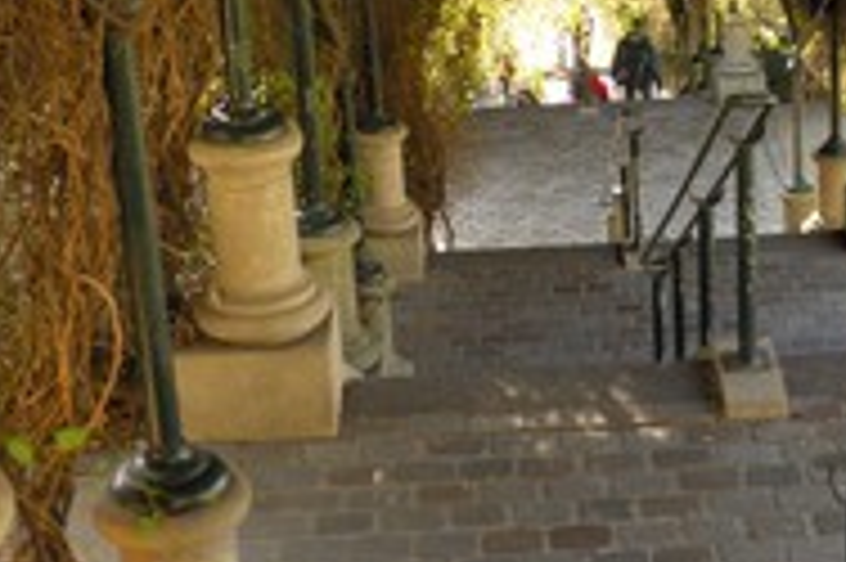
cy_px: 256
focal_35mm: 94
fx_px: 2207
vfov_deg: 14.5
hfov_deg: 21.2
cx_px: 781
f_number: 4
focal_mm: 28
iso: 160
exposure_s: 1/100
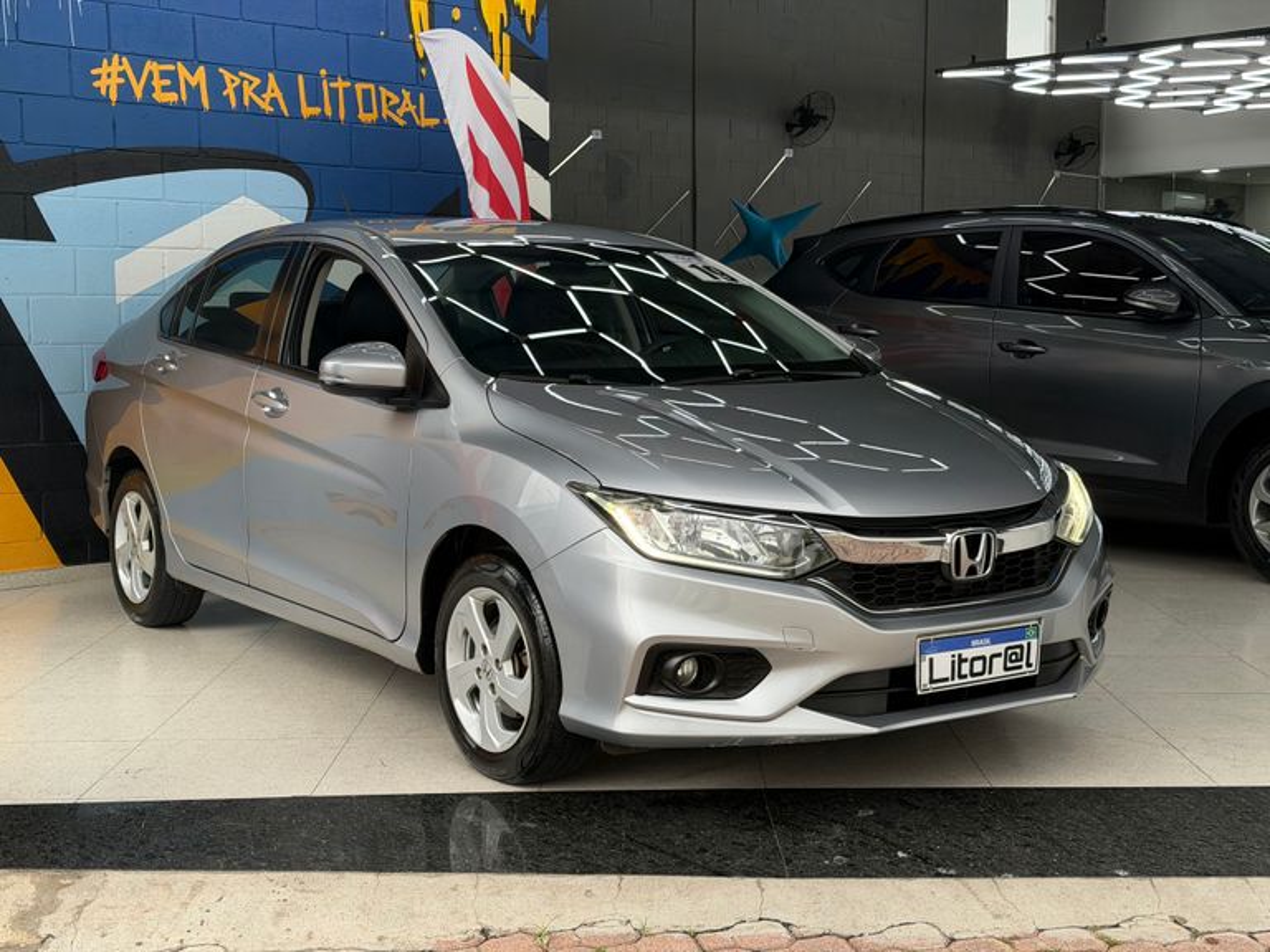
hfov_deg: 39.7
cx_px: 635
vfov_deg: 30.3
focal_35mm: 48
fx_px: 1761
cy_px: 476
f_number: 1.78
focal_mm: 6.76
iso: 50
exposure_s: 1/206
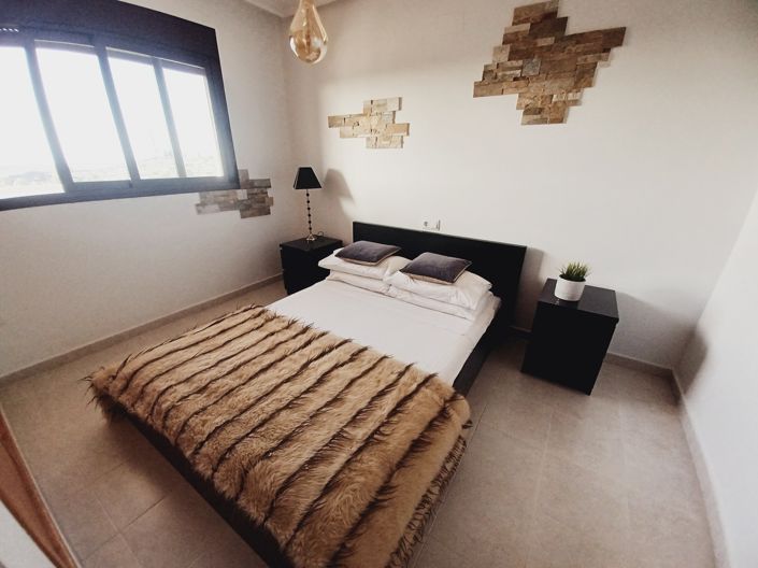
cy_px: 284
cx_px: 379
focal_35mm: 13
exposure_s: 1/100
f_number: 2.2
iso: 50
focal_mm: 1.42
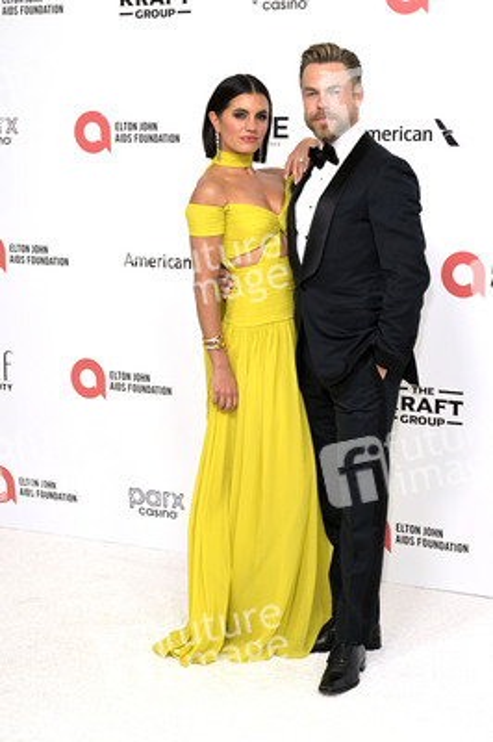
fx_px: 1296
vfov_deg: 31.9
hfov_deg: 21.5
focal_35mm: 63
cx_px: 246
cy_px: 371
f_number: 5.6
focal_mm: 63
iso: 2000
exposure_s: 1/250
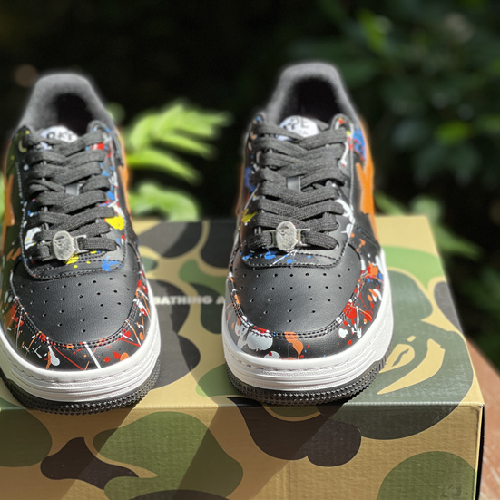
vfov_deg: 22.8
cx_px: 172
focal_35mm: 76
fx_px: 1242
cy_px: 249
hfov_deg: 22.7
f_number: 2.2
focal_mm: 7.5
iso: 32
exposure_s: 1/419
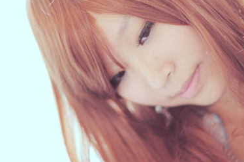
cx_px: 117
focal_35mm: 107
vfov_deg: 12.8
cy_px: 51
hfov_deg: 19.1
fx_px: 725
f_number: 1.4
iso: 320
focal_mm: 50
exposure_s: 1/40
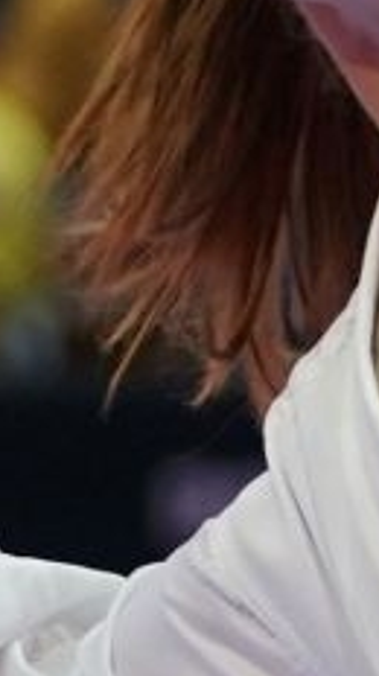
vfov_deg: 2.0
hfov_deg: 1.1
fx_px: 19226
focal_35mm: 1073
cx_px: 516
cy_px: 475
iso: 1600
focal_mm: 88
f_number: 2.8
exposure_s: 1/1000
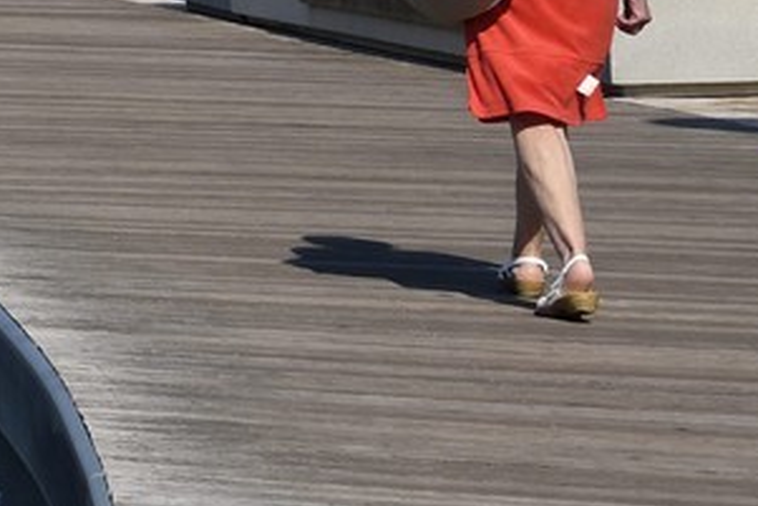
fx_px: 6151
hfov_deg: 6.7
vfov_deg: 4.7
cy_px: -390
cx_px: -1098
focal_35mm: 292
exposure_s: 1/250
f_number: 14
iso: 200
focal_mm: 55
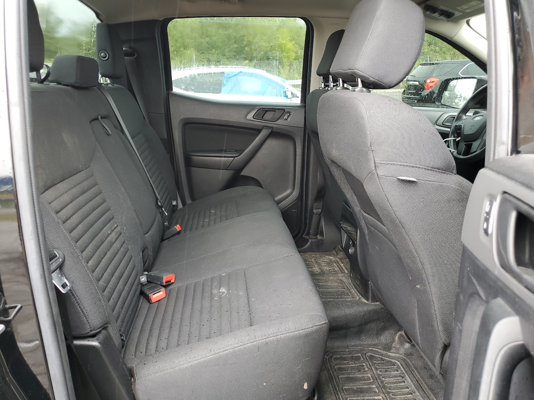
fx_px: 401
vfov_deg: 53.1
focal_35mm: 26
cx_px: 267
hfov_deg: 67.3
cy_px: 200
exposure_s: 1/60.2
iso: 61
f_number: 1.5
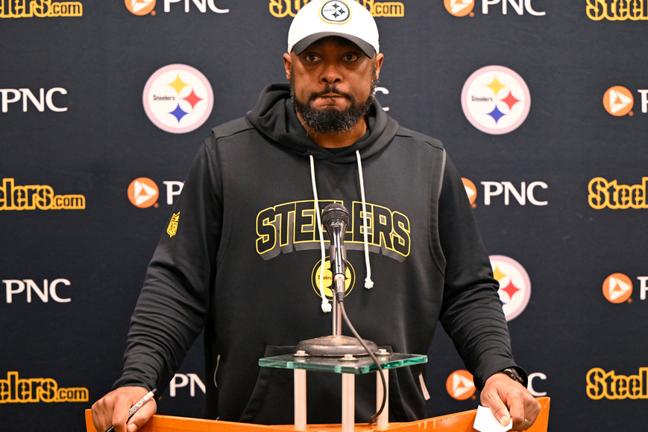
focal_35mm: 119
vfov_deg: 11.5
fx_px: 2143
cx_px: 345
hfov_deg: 17.2
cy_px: 210
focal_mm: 101
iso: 5000
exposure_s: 1/320
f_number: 2.8
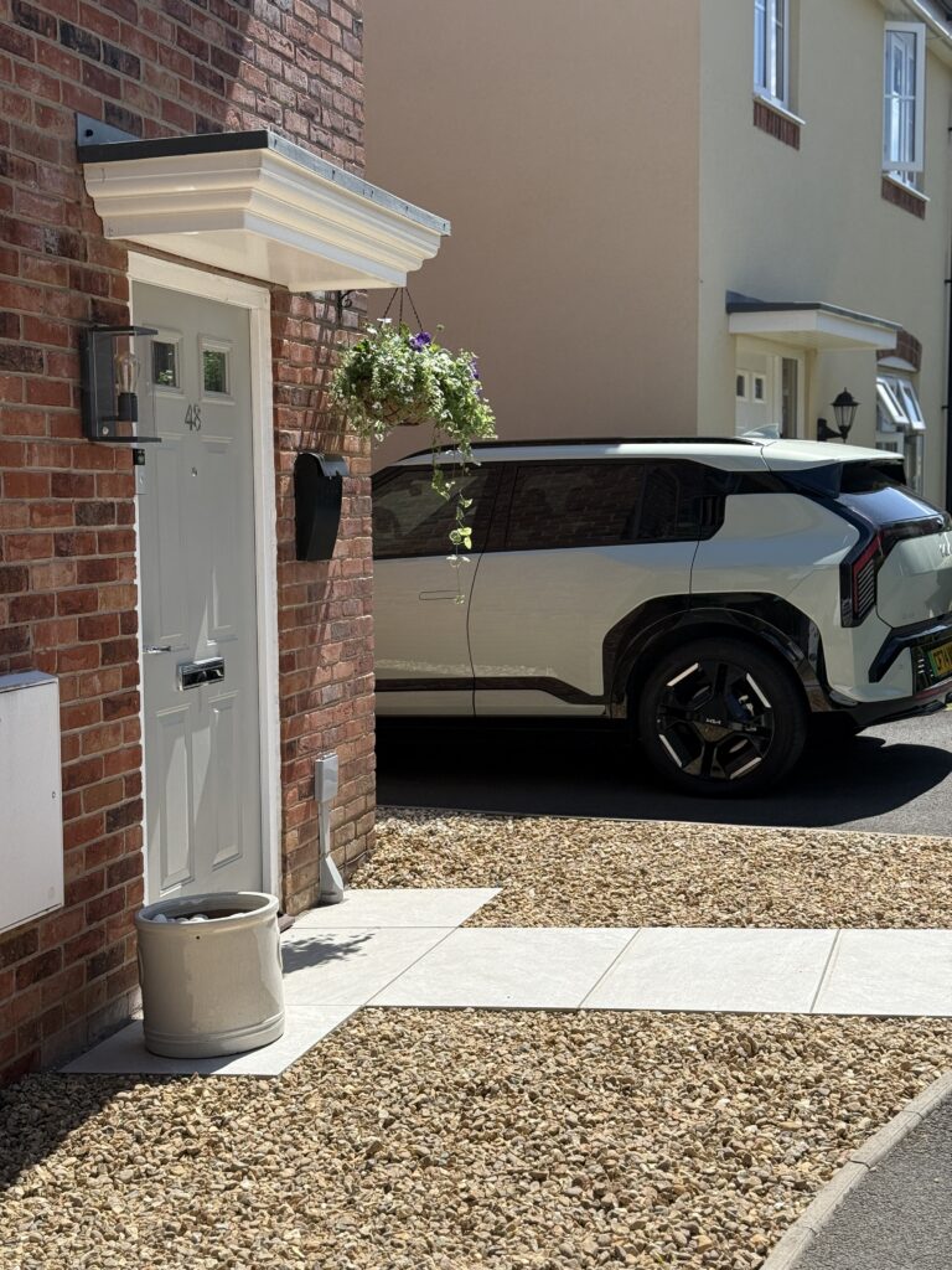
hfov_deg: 30.3
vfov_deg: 39.7
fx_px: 1760
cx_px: 476
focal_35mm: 48
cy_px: 635
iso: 100
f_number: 1.78
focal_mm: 6.76
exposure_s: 1/5208
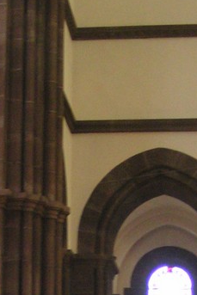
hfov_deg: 11.2
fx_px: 1009
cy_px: 339
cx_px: 84
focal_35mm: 123
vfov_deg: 16.1
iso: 200
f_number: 2.8
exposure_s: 1/2.5
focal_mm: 5.8
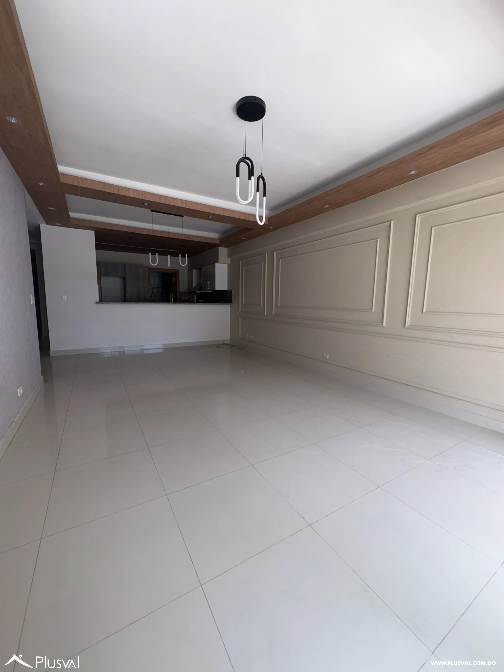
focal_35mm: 14
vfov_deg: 102.1
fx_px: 272
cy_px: 336
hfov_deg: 85.7
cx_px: 252
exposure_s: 1/162
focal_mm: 2.22
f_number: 2.2
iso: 32
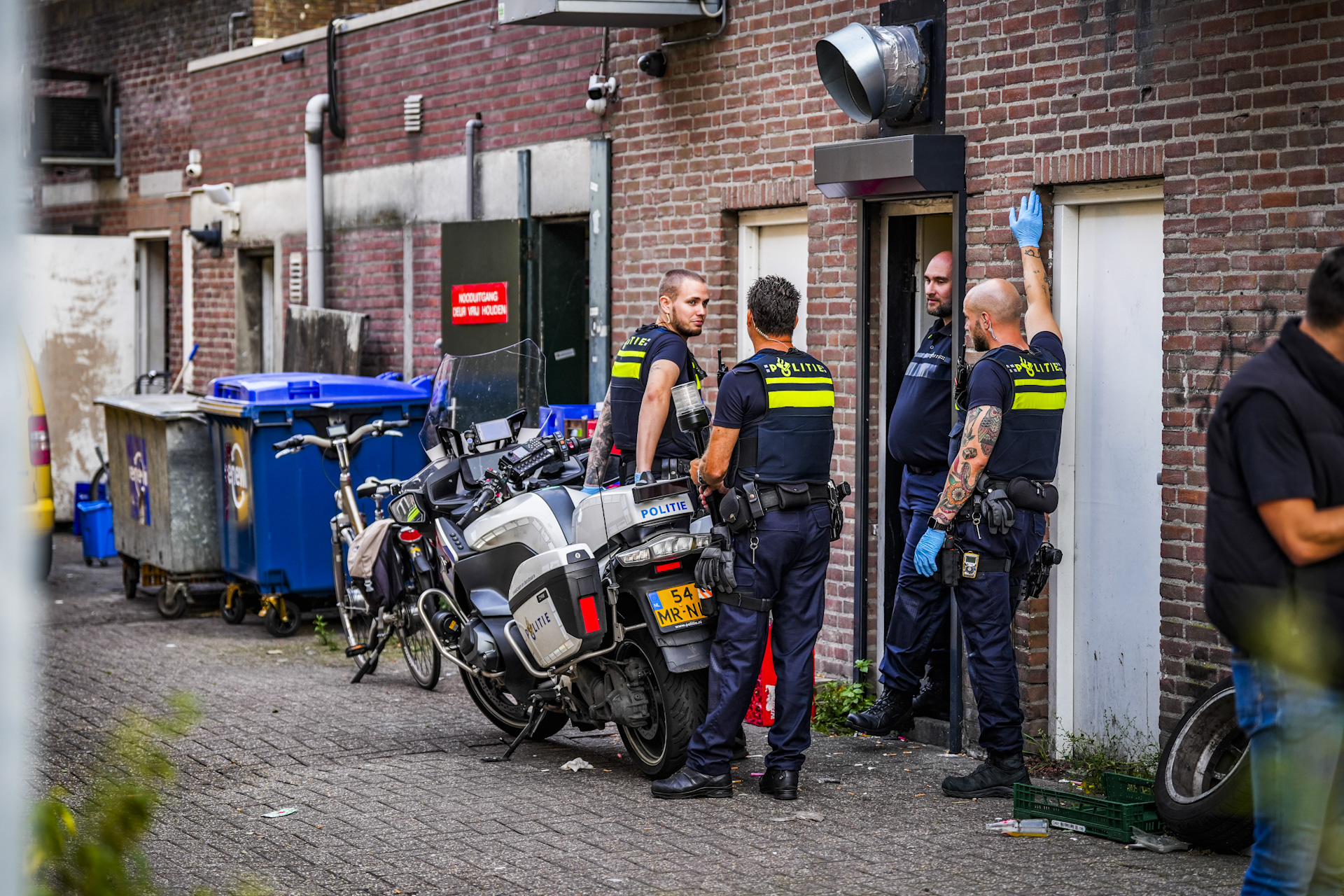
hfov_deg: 21.9
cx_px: 672
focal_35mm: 93
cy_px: 448
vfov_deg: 14.7
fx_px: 3472
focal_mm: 93
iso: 400
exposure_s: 1/160
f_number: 2.8
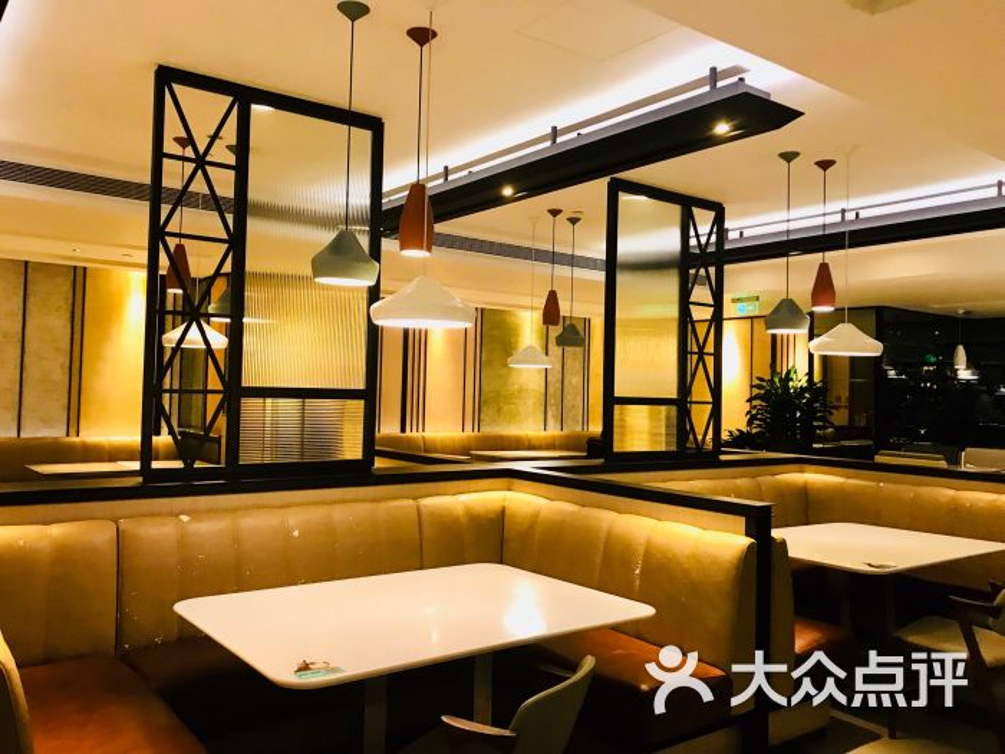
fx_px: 813
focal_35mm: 28
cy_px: 377
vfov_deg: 49.7
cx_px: 502
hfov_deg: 63.4
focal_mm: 3.99
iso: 80
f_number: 1.8
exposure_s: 1/17
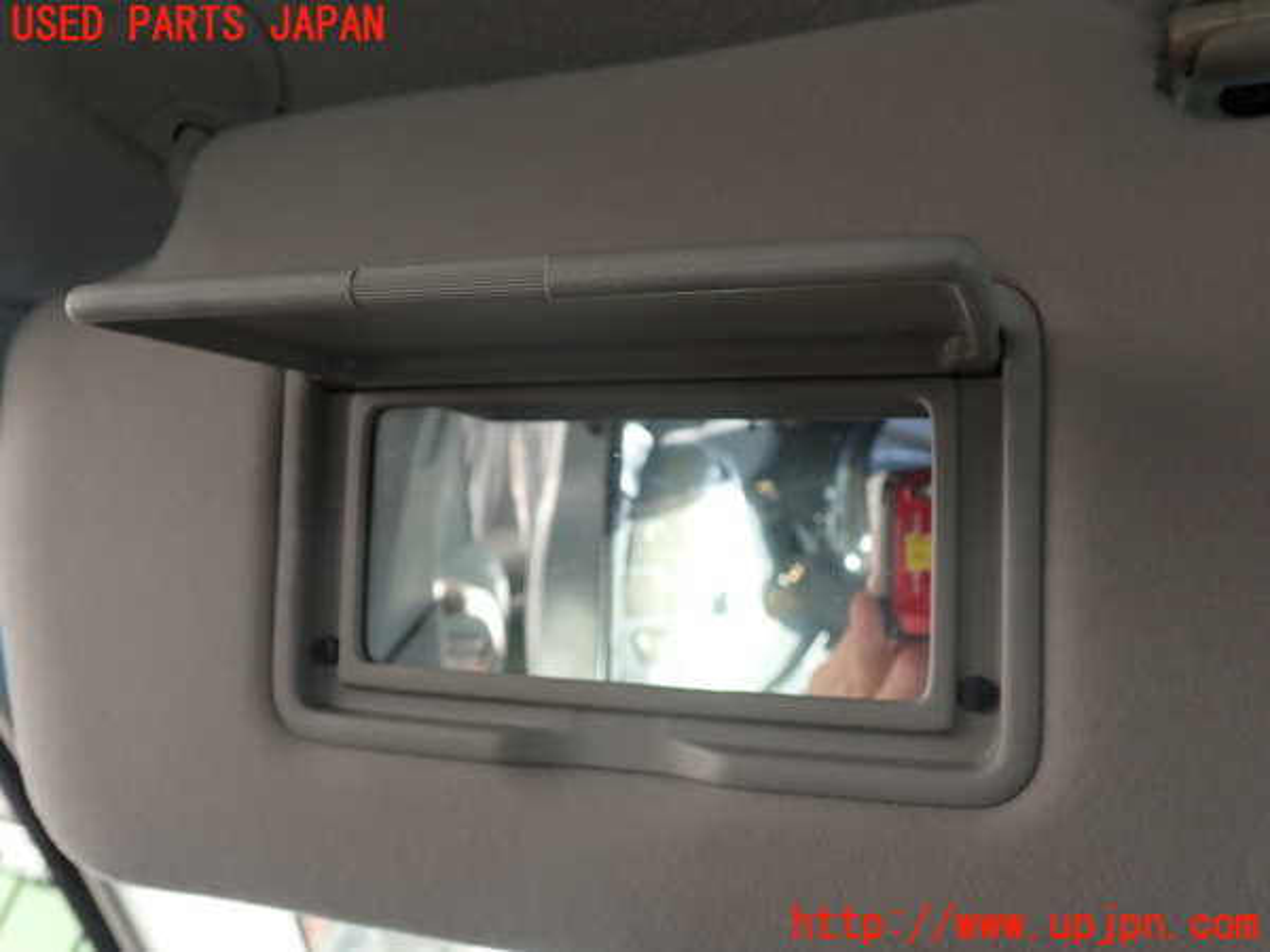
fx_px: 1101
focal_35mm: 30
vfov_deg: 46.8
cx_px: 635
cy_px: 476
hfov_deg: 60.0
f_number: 3.2
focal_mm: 5.4
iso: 100
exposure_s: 1/100
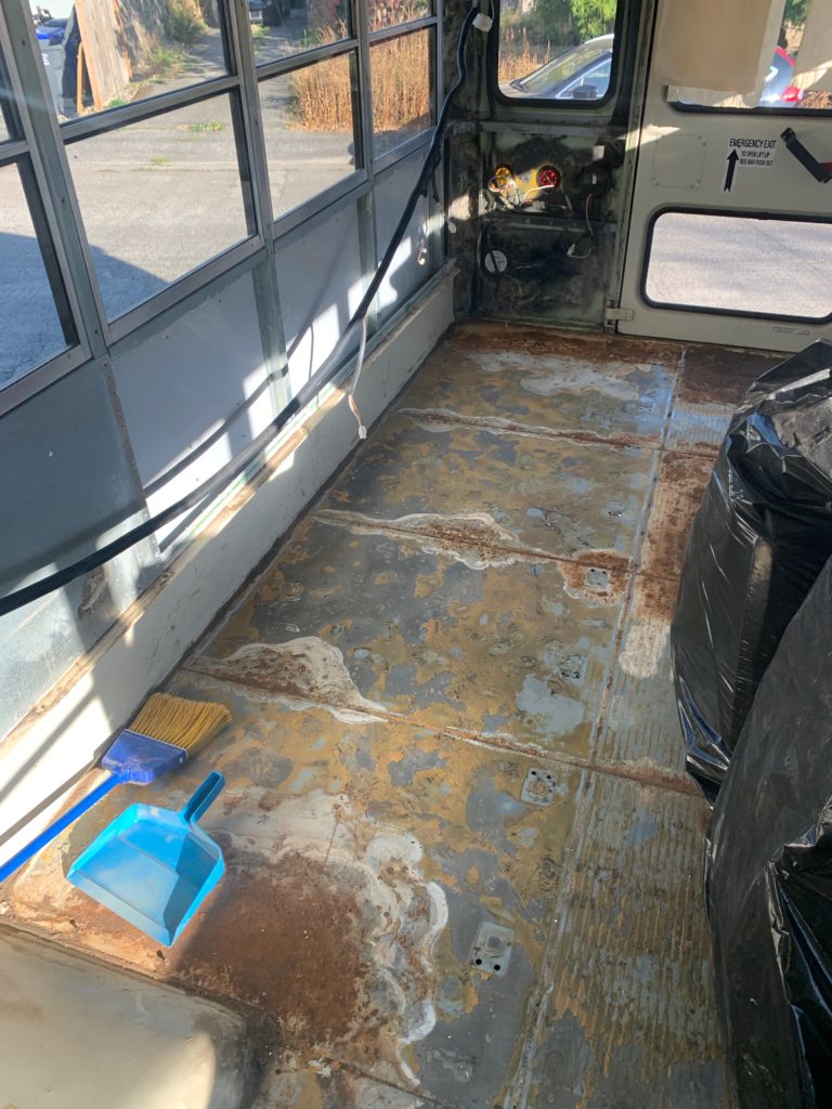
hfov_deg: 53.1
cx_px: 416
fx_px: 833
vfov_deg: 67.3
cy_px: 554
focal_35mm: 26
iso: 64
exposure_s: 1/121
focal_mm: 4.25
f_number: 1.8
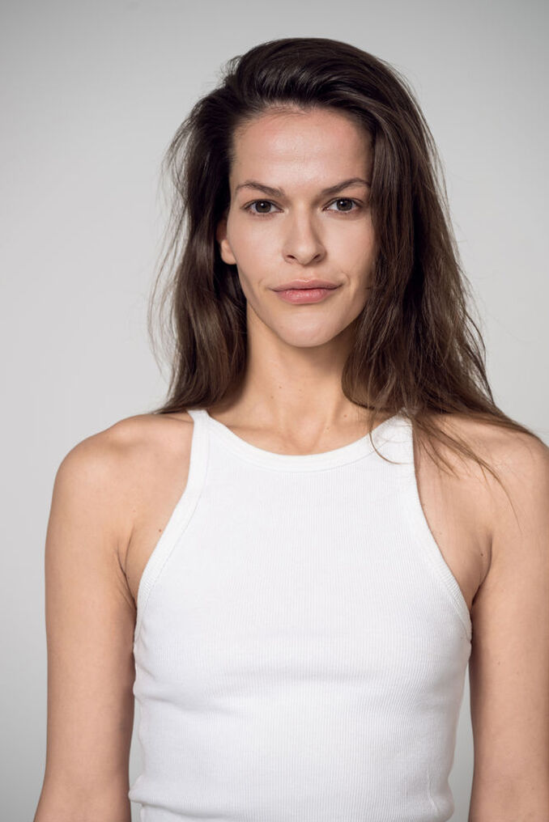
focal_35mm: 97
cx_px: 274
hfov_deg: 14.1
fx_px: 2217
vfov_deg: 21.0
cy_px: 411
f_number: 4
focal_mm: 97
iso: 100
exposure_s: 1/160
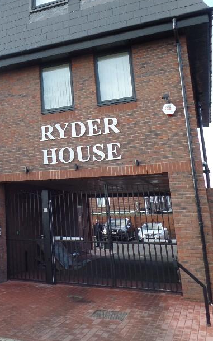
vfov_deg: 47.7
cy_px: 127
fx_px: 381
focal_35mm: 41
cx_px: -51
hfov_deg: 27.1
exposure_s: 1/125
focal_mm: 4.1
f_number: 3.5
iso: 80
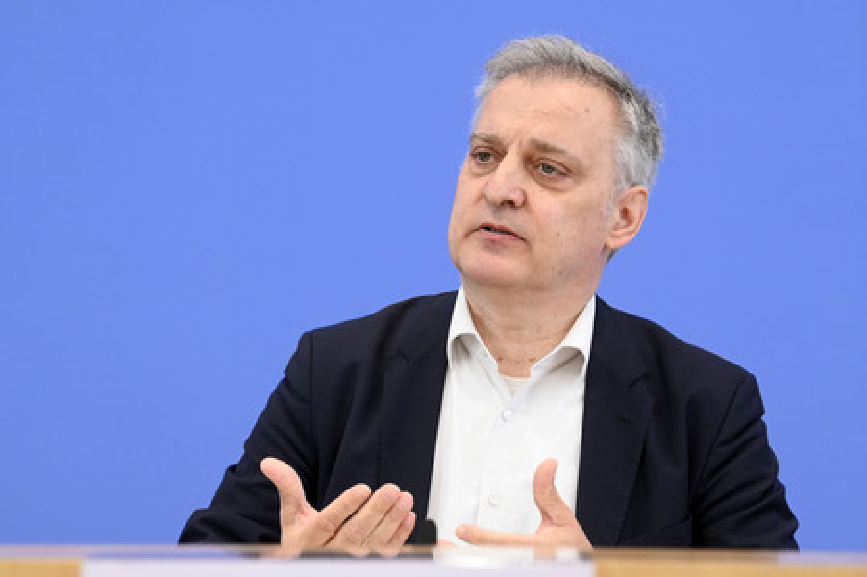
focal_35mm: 100
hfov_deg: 20.4
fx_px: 2407
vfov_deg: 13.7
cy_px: 288
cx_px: 434
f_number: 5.6
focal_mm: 100
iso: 3200
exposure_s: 1/500
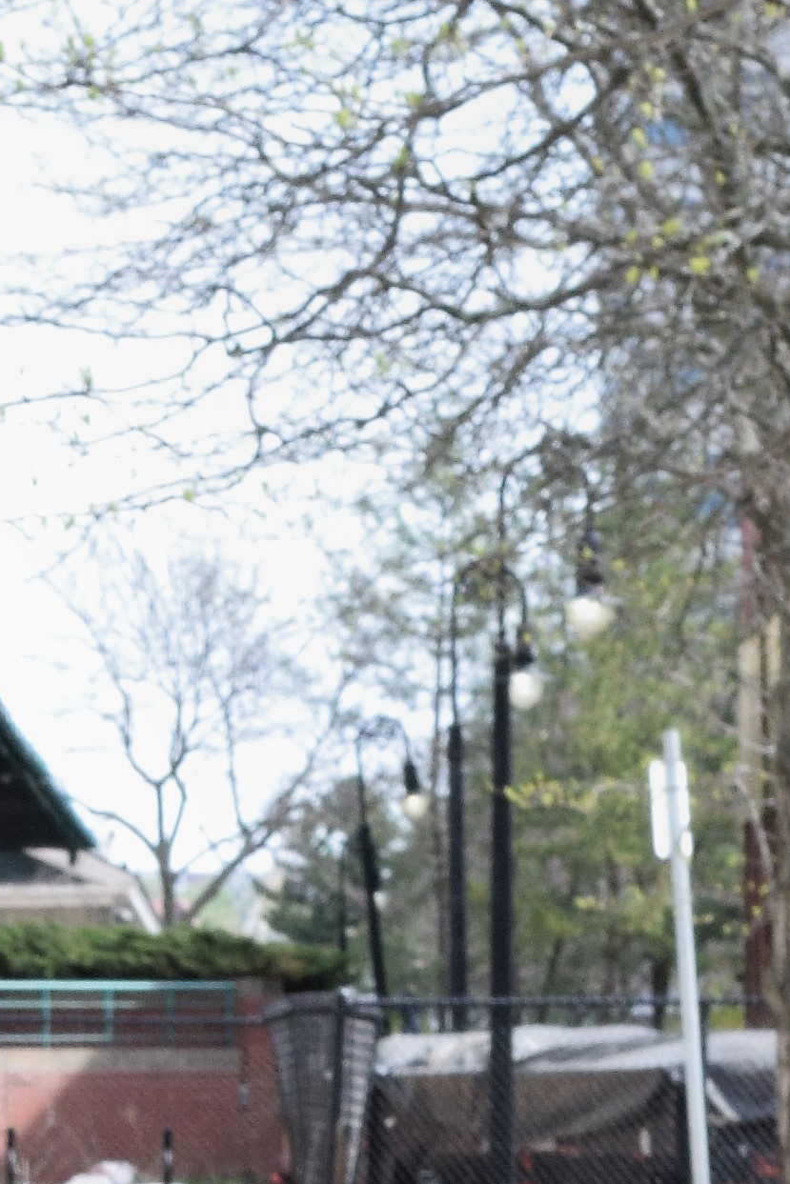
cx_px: -785
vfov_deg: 5.6
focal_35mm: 362
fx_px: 11912
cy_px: 2079
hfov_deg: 3.8
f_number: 11
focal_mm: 50
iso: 800
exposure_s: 1/250
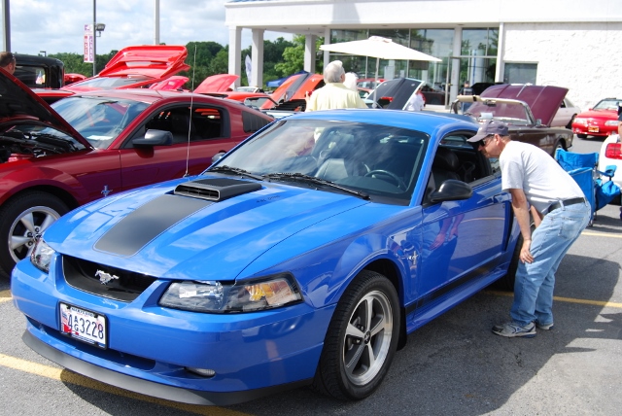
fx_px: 726
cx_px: 311
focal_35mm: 42
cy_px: 208
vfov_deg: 32.0
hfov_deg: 46.4
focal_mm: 28
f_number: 7.1
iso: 100
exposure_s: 1/200
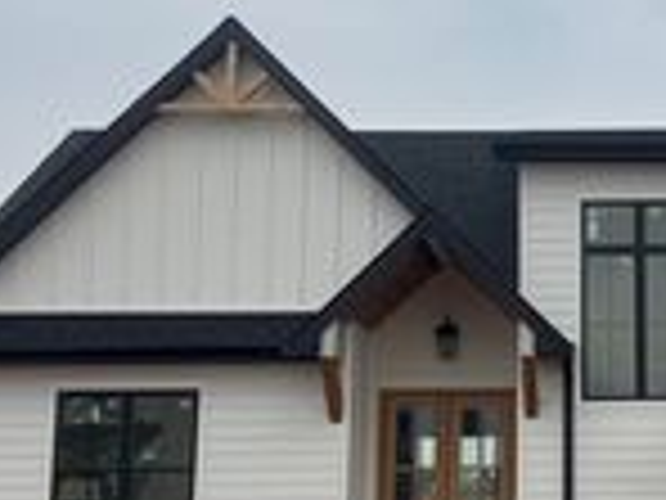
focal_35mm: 81
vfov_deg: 18.2
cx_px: 657
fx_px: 1558
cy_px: 259
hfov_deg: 23.2
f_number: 1.78
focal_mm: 6.76
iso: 80
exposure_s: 1/4950
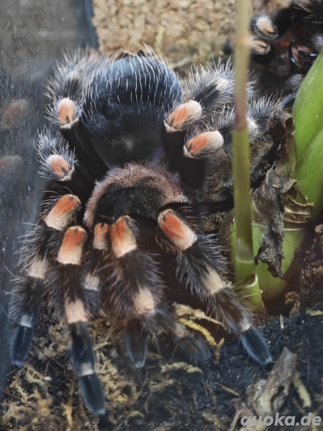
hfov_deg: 12.3
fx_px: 1493
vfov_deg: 16.4
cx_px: 162
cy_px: 216
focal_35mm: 120
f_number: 1.8
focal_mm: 12.28
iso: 1600
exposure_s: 1/40.6
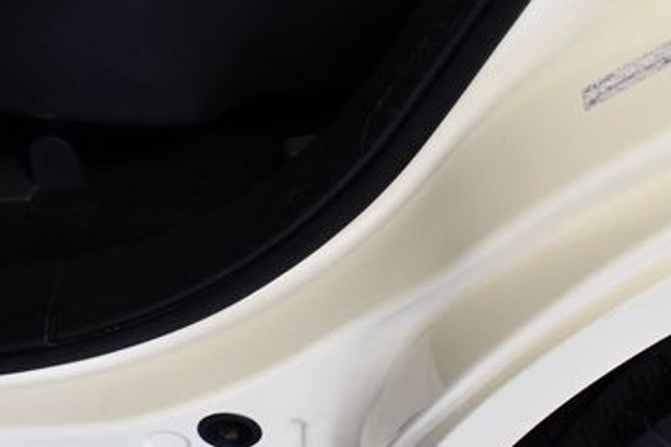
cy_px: 253
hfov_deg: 31.4
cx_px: 289
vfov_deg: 21.2
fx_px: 1193
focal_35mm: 64
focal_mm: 18
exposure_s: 1/125
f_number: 3.5
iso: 1000
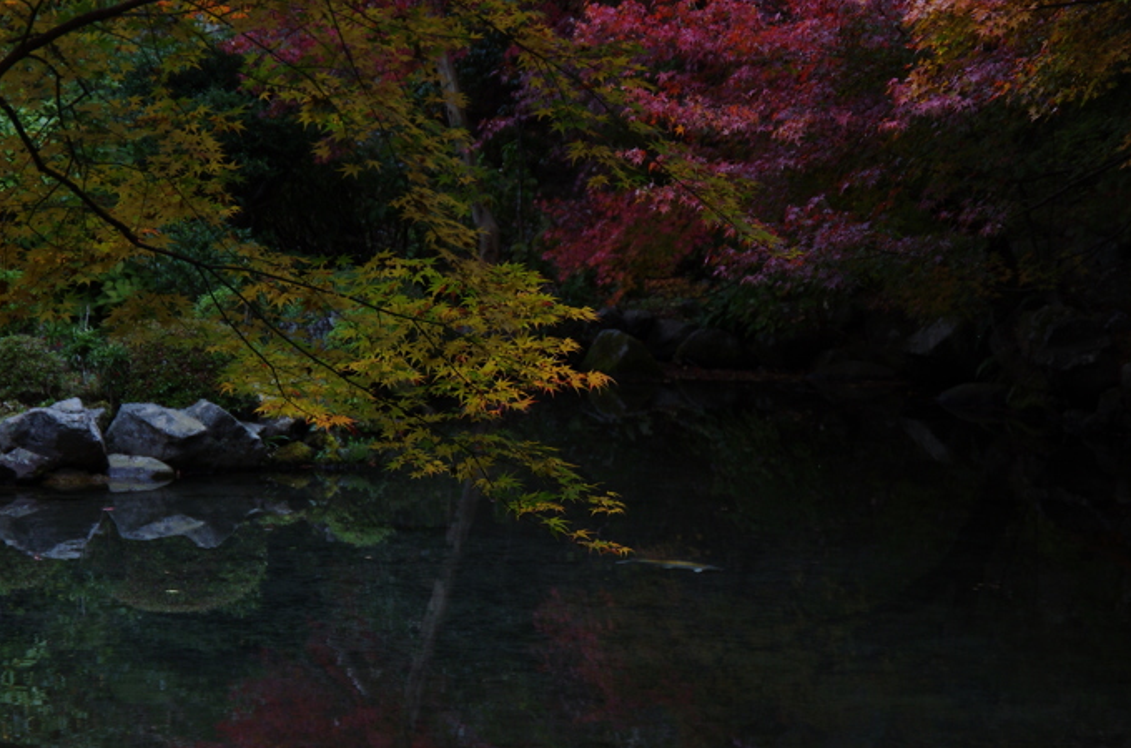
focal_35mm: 119
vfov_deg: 11.5
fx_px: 3730
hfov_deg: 17.2
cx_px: 569
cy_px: 479
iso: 400
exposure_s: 1/200
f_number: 5.6
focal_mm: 53
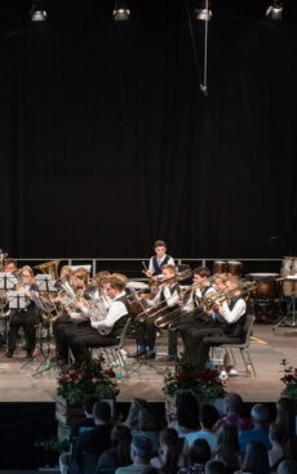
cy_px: 226
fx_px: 1399
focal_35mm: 108
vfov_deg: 19.3
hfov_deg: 11.9
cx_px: -56
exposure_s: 1/90
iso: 4000
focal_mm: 60
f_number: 6.7
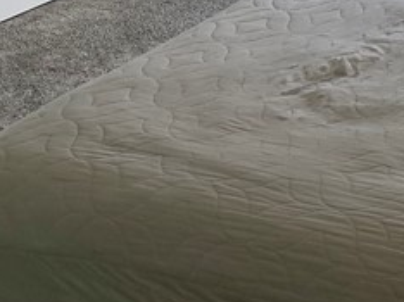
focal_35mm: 114
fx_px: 1329
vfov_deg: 12.0
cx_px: 494
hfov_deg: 16.5
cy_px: -226
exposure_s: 1/165
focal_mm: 4.25
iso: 32
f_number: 1.8
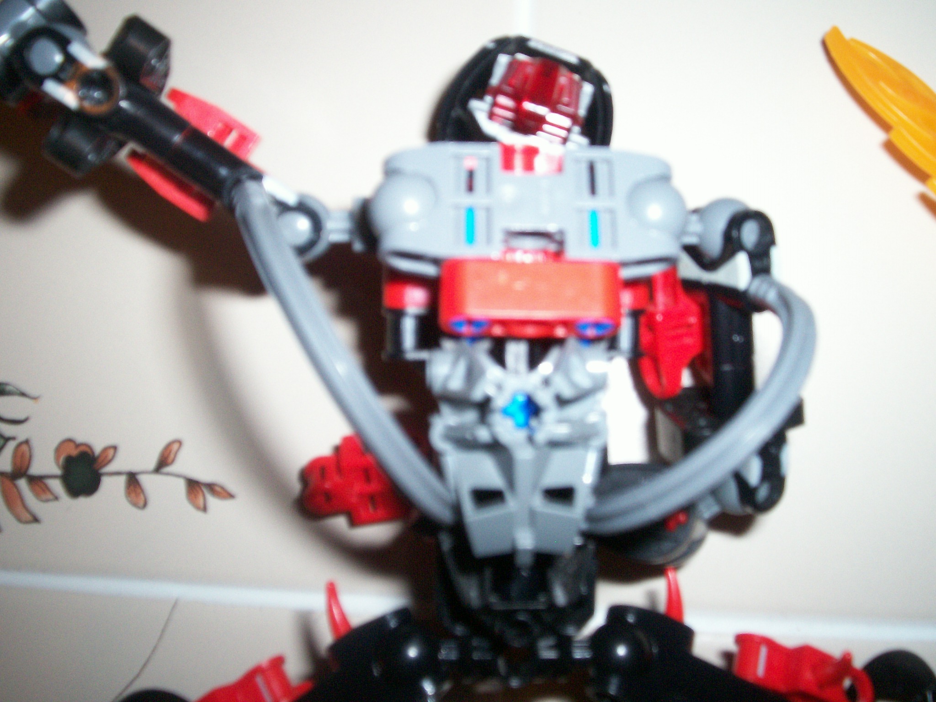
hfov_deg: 51.4
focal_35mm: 36
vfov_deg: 39.7
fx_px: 973
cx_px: 468
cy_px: 351
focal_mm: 5.9
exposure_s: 1/64
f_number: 4.5
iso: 140
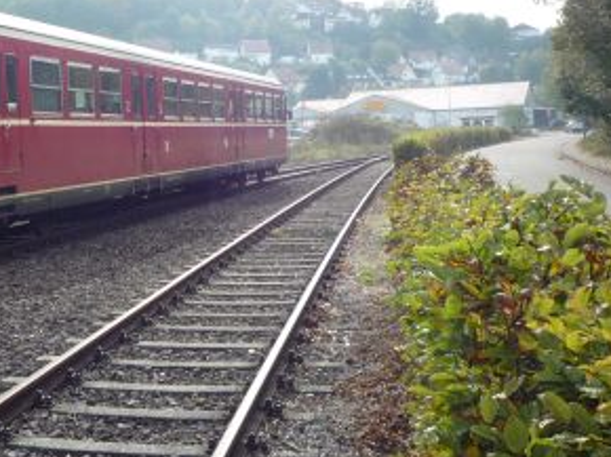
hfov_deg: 35.0
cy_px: 135
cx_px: 114
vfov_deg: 27.2
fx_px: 935
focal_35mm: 53
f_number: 4
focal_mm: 5.2
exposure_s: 1/250
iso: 100
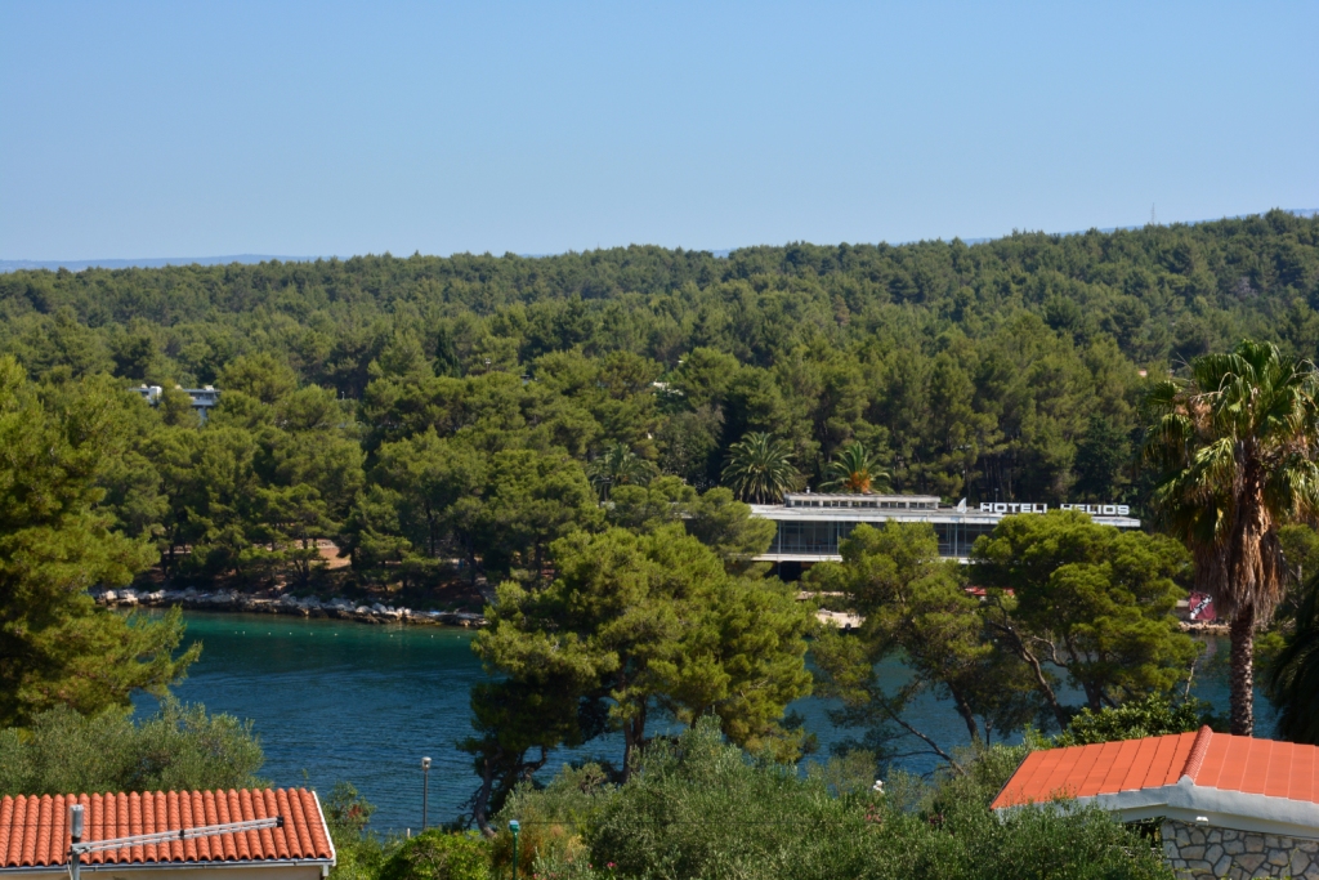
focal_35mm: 78
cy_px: 440
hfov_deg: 26.0
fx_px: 2858
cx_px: 660
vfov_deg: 17.5
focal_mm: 52
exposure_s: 1/60
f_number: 13
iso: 200
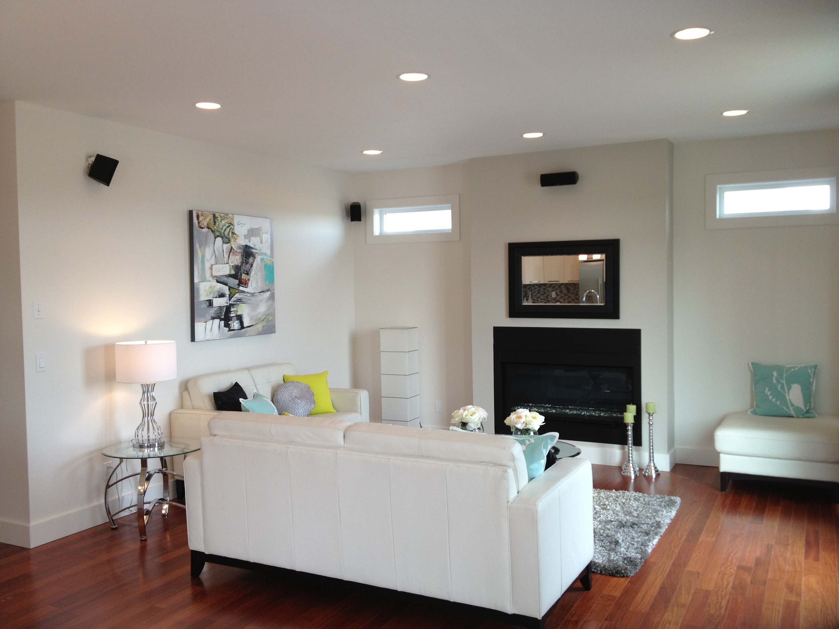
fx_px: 848
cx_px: 420
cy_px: 314
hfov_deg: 52.6
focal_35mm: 35
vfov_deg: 40.7
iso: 50
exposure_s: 1/60
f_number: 2.4
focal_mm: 4.28
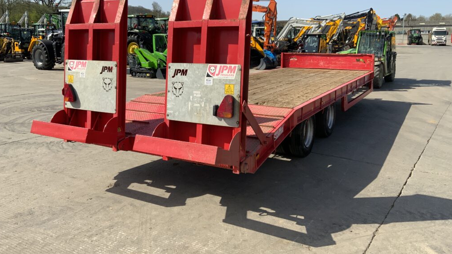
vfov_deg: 36.3
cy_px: 85
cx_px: 224
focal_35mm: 32
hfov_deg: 61.0
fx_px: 384
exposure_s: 1/1848
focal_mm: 3
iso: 16
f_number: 1.8
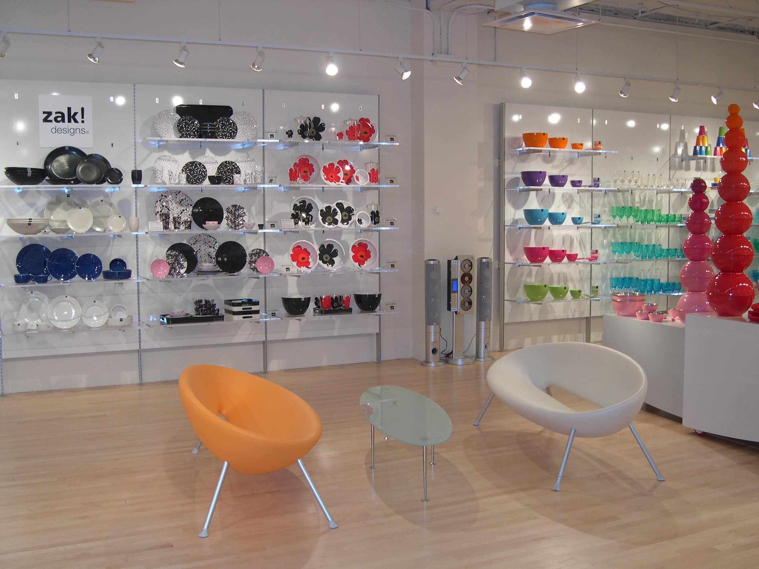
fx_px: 833
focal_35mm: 38
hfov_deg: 49.0
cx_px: 380
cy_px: 284
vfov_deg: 37.7
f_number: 2.8
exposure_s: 1/30
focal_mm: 8
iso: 100
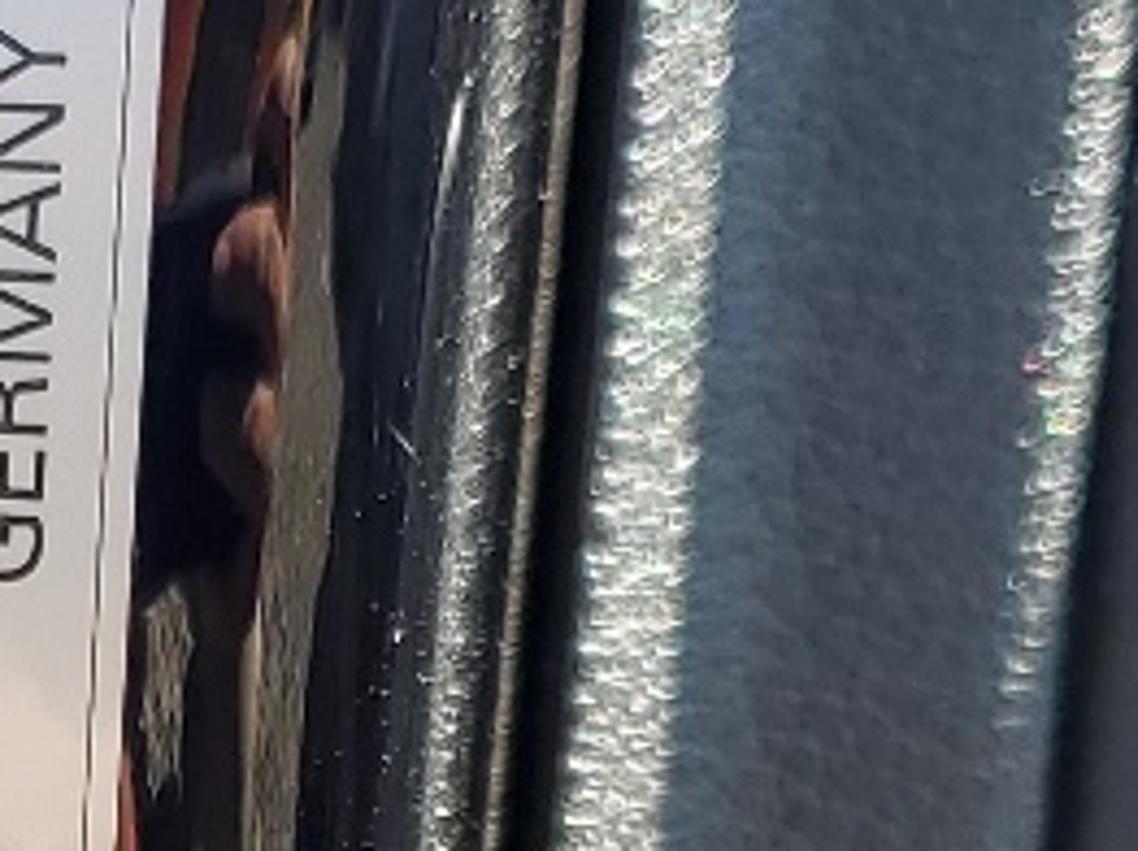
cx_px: -130
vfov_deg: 8.9
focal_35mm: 159
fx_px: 5222
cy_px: 1515
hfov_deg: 12.2
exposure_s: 1/476
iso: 50
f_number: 1.5
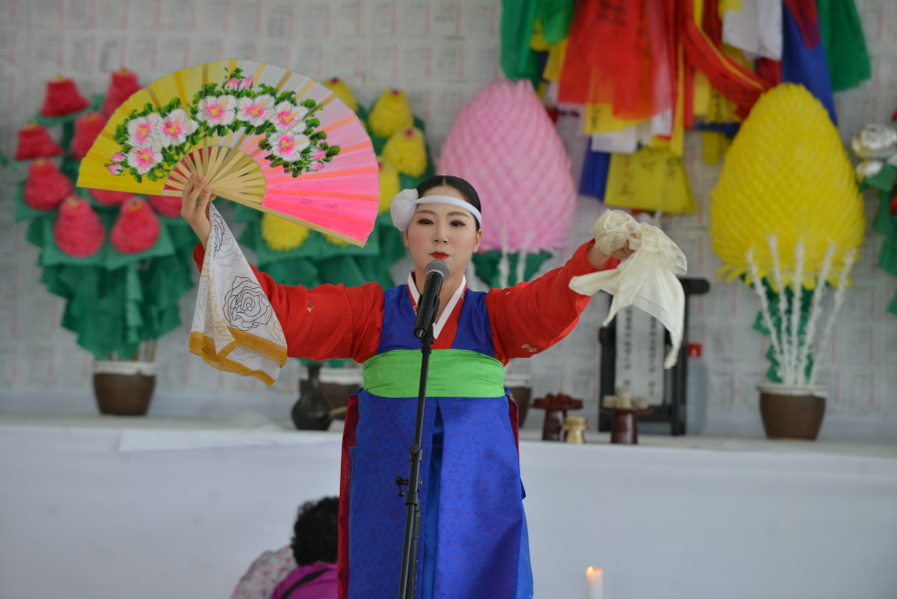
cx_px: 448
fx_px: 3864
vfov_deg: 8.9
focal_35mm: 155
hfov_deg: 13.2
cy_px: 300
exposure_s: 1/200
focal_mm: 155
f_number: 4
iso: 1000
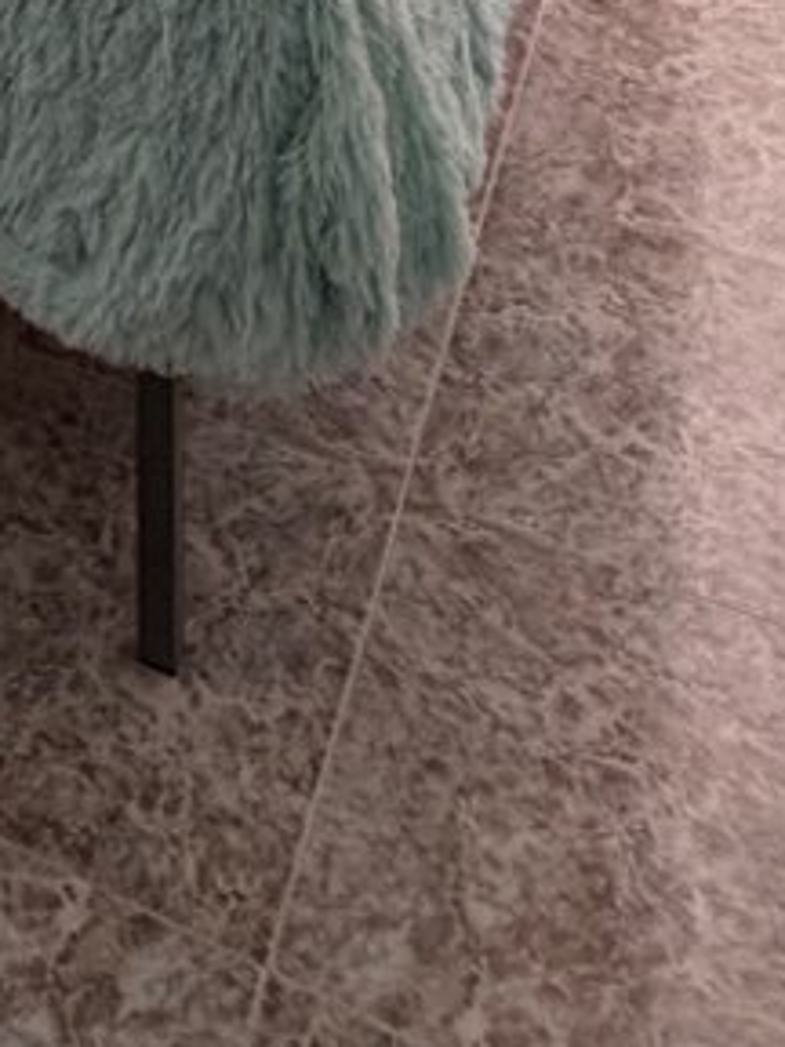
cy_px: -1098
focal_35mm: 73
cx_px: -438
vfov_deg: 17.7
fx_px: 2207
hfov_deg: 17.8
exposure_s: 1/121
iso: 125
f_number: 2.2
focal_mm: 2.22
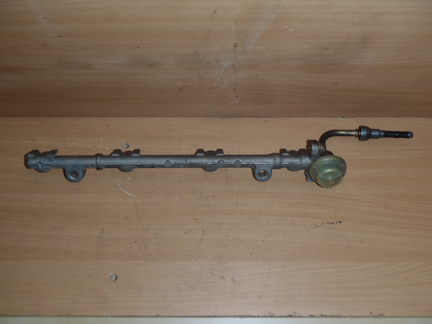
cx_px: 216
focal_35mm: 38
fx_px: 474
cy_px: 162
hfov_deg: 49.0
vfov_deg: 37.7
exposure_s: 1/40
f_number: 4.6
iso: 100
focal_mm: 6.83
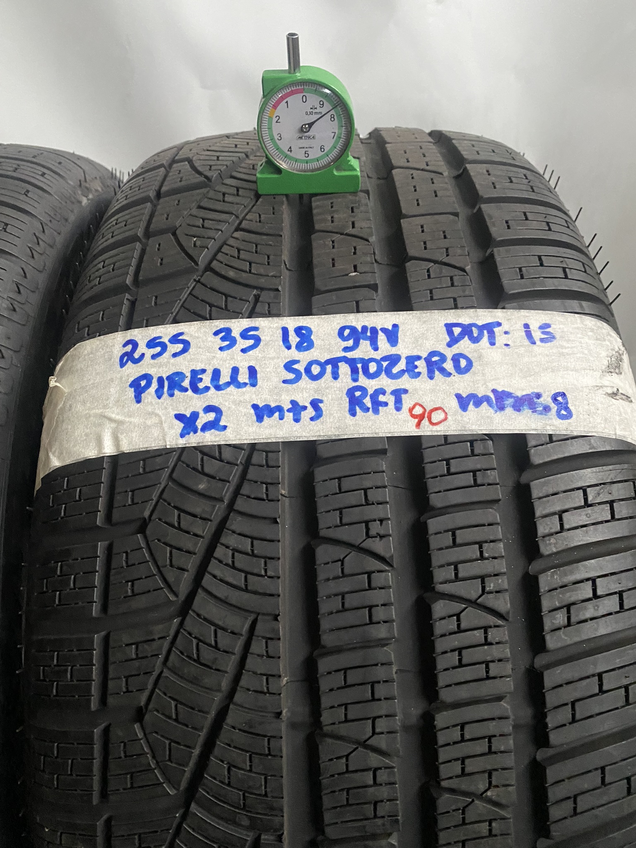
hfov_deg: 53.1
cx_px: 318
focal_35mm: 26
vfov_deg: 67.3
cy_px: 424
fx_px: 637
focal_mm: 4.25
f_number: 1.8
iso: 640
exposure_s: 1/40
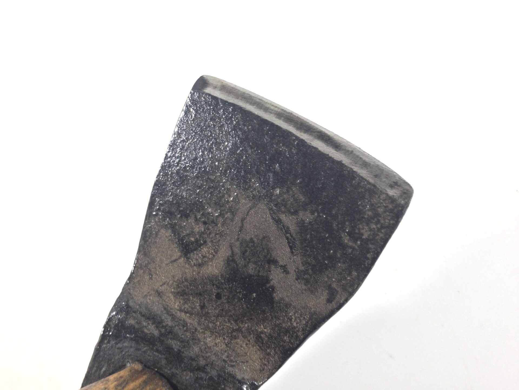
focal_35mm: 31
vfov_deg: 45.4
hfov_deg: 58.4
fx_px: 465
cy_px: 195
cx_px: 260
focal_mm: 3.3
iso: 25
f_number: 2.4
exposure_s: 1/33
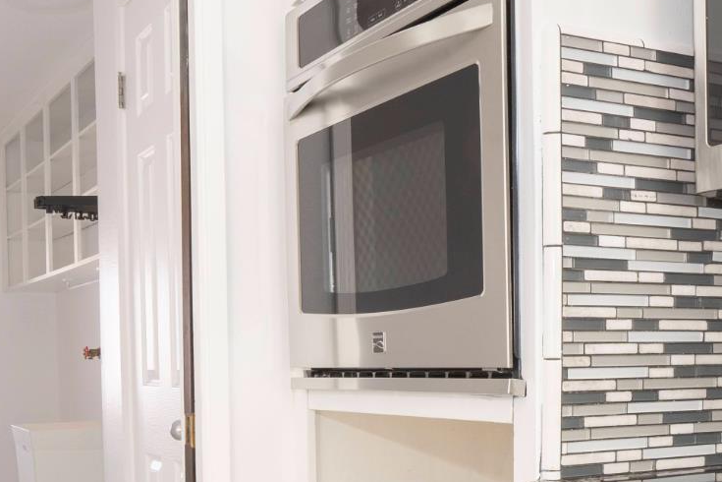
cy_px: 429
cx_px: 288
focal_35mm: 49
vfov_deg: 26.6
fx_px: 983
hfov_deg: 40.2
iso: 100
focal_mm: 16
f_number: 16
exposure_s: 1/1.67
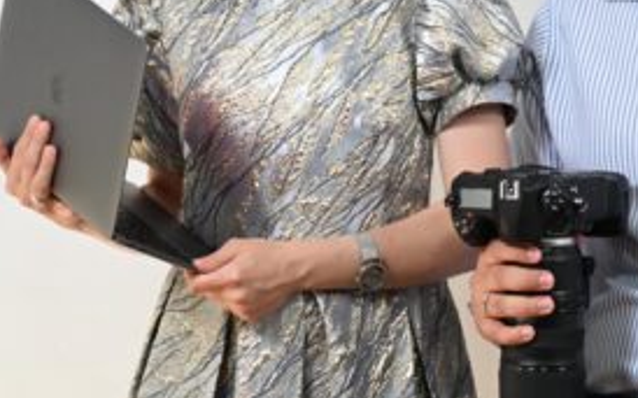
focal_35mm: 173
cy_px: 123
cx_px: 498
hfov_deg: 12.1
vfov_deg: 7.6
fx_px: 3007
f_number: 2.8
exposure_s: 1/200
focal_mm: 62
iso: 640
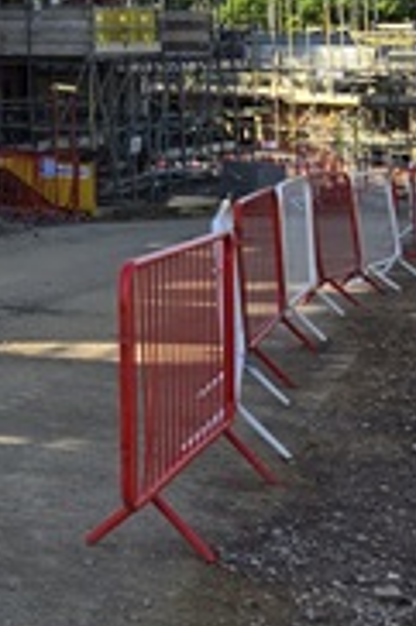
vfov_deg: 21.2
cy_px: -29
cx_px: -571
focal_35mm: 92
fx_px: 1598
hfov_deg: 12.0
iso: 12
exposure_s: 1/329
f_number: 1.7
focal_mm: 6.3
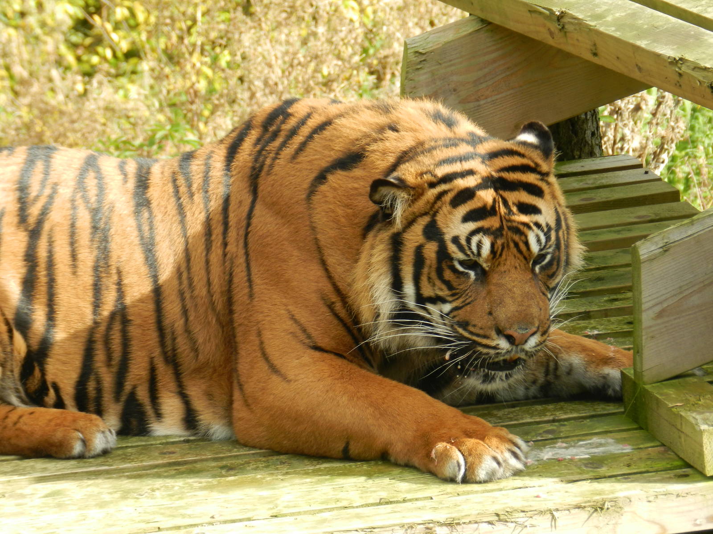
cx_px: 356
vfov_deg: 4.4
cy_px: 267
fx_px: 7003
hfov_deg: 5.8
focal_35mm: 340
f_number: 5.5
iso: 160
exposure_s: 1/200
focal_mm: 60.5
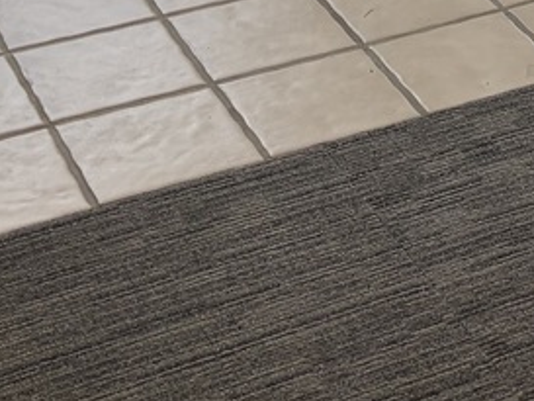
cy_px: -602
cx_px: 681
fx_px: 2114
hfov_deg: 13.9
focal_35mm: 137
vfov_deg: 9.5
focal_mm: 5.96
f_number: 1.6
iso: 40
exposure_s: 1/250
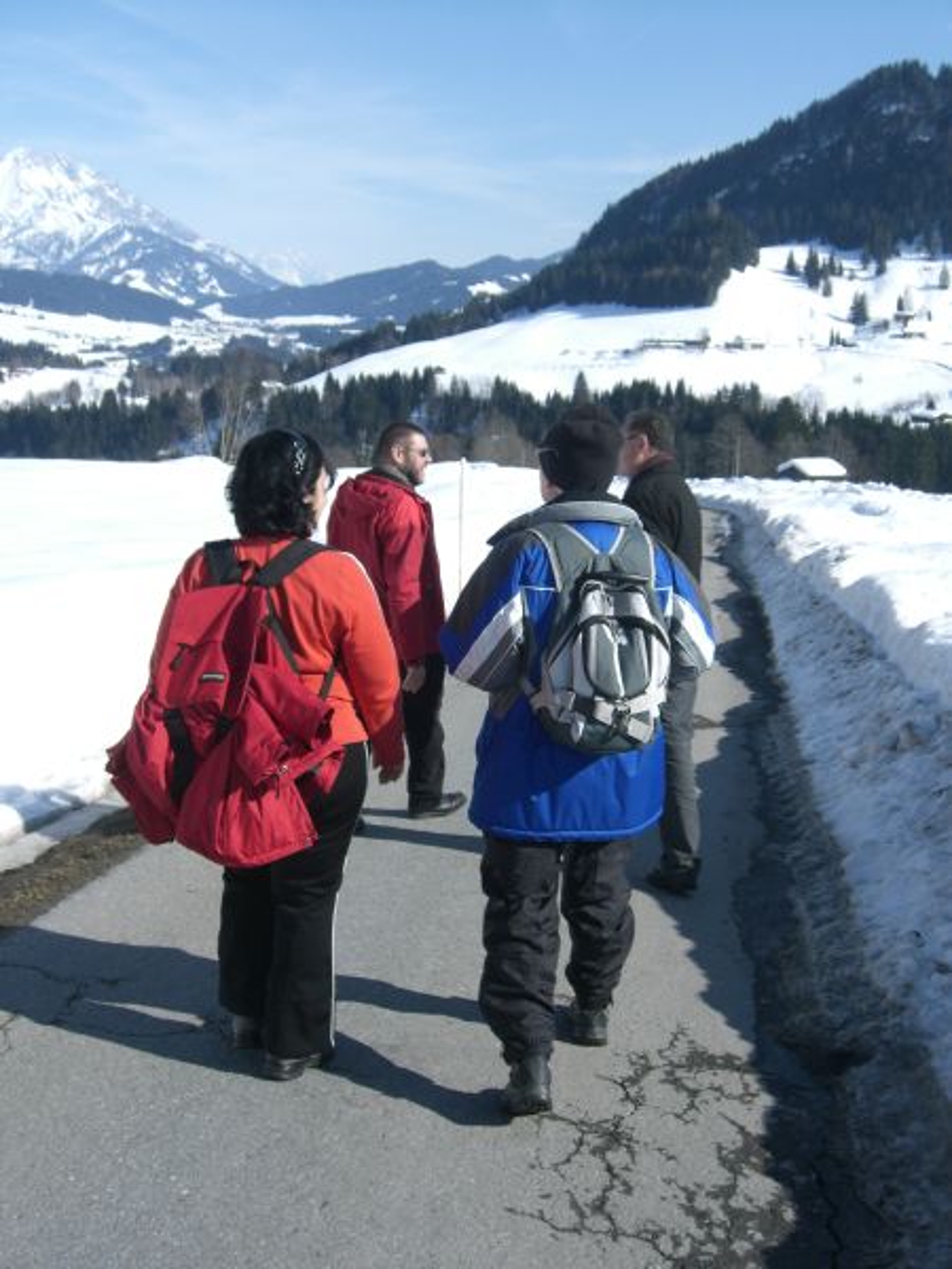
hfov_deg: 37.7
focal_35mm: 38
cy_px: 634
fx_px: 1393
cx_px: 476
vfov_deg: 49.0
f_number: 8
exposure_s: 1/200
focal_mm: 7.9
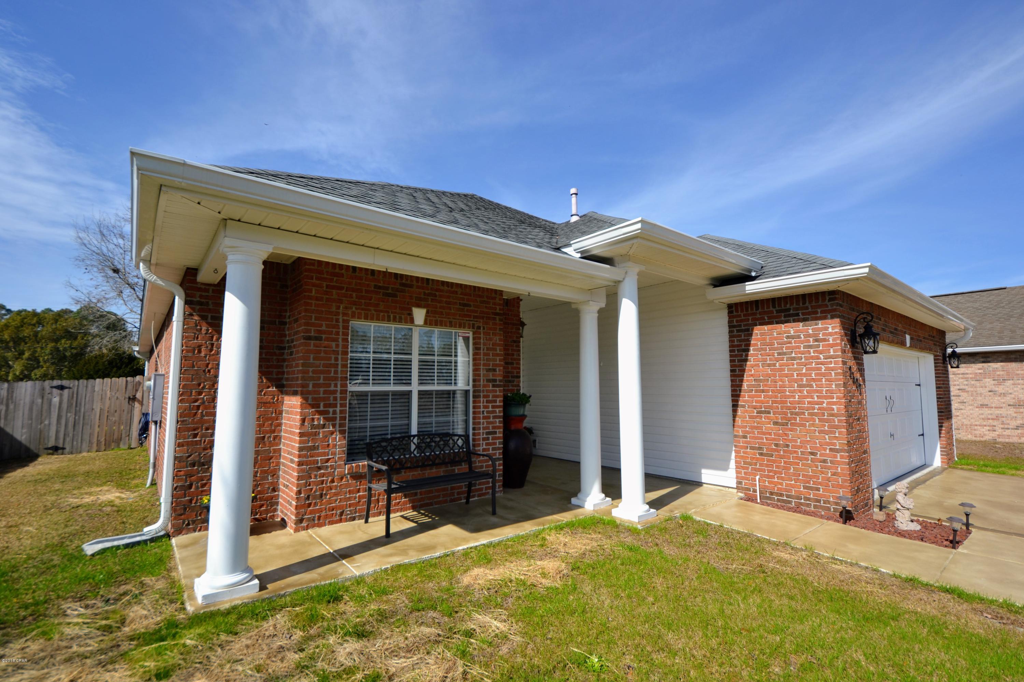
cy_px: 341
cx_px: 512
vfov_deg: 77.3
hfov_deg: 100.4
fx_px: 427
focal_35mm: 15
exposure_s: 1/250
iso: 100
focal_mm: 10
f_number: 8
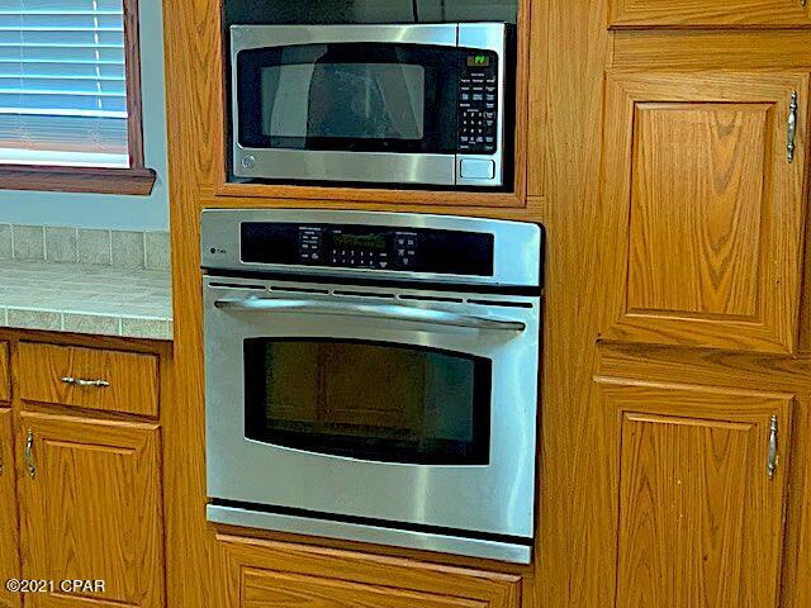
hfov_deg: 36.8
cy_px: 304
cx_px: 406
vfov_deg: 28.0
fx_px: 1218
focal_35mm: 52
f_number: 2.4
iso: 400
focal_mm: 6
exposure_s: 1/60
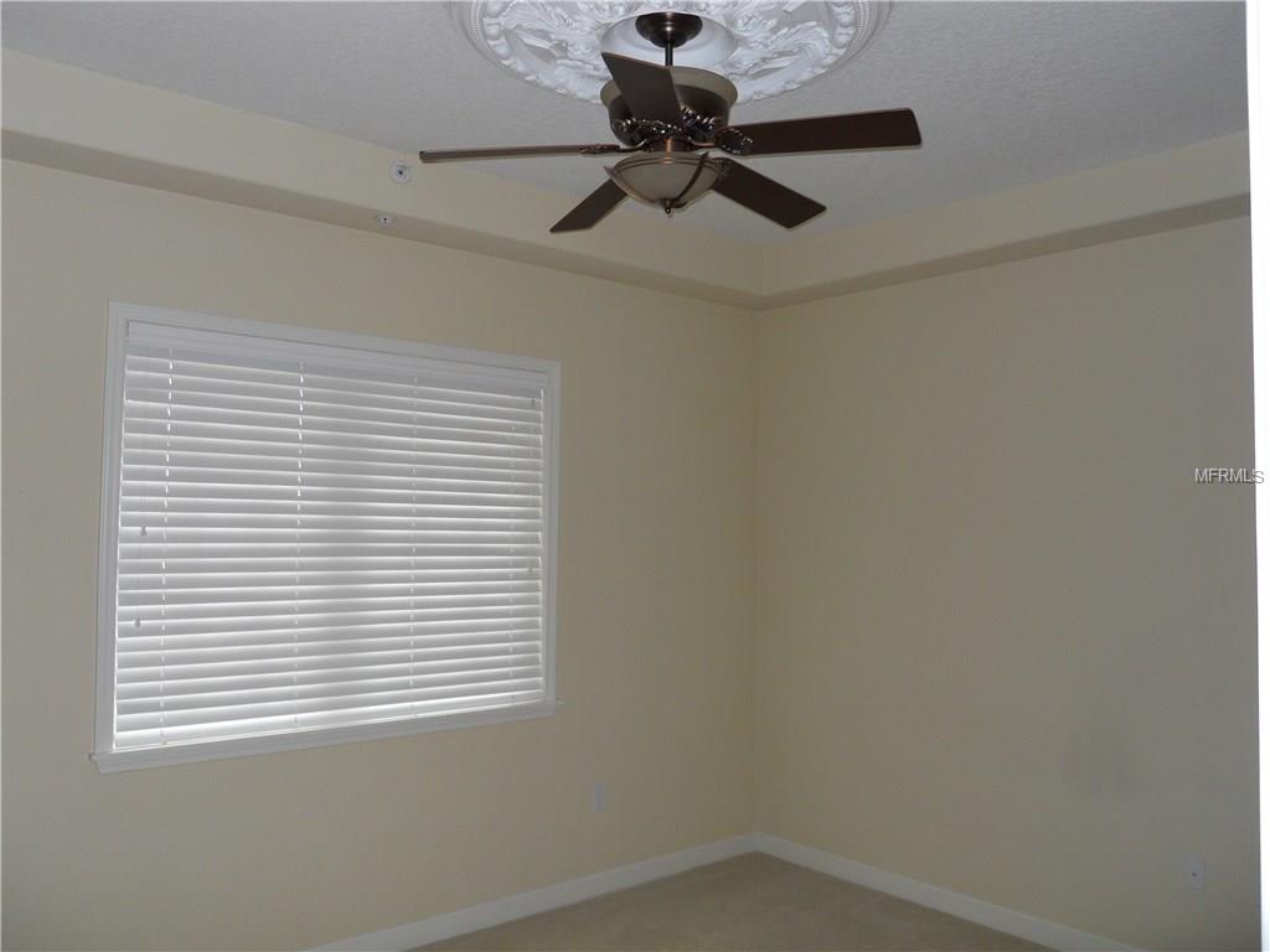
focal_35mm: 28
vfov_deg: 49.7
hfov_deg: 63.4
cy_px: 476
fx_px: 1027
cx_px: 635
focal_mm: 5
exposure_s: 1/25
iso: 125
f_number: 2.7
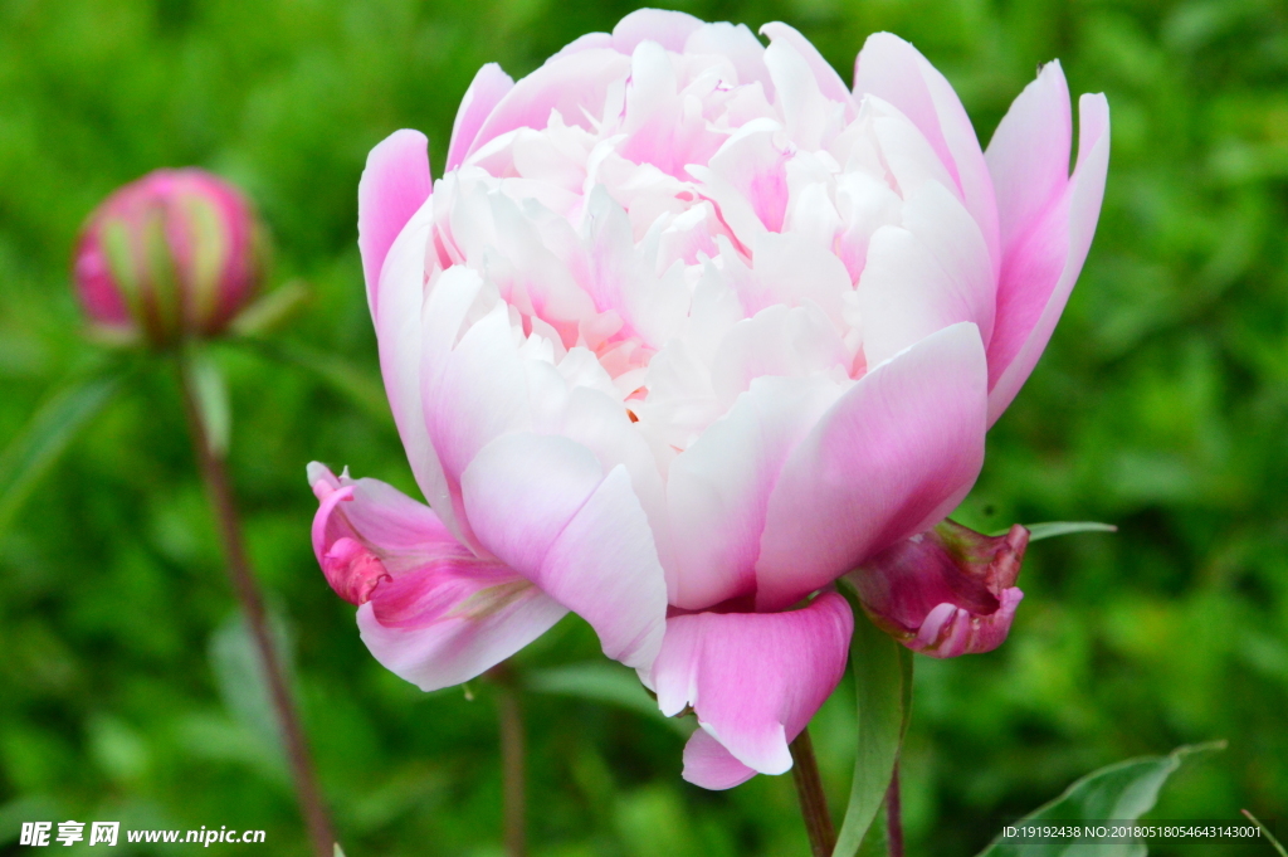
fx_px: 11261
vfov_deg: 4.4
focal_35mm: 315
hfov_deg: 6.5
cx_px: 644
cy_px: 428
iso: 2200
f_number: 20
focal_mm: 210
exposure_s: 1/250
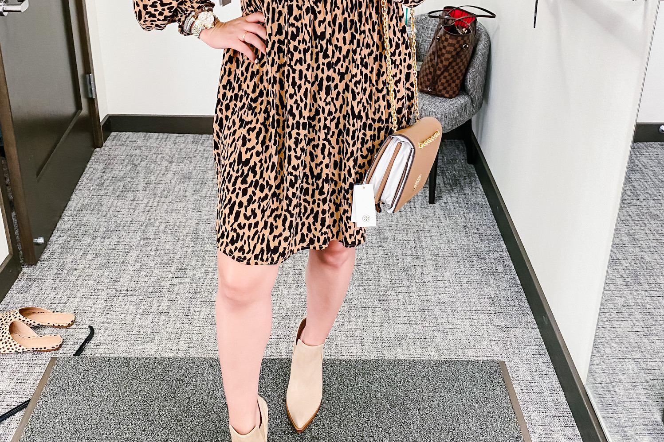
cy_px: 92
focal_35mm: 37
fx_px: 682
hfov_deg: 51.9
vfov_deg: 34.9
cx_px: 326
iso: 125
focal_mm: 4.25
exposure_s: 1/75
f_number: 1.8
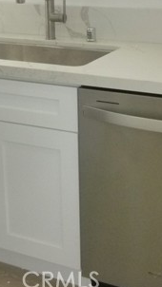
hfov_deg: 18.0
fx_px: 511
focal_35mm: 67
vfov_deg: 30.8
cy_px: 66
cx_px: 81
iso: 400
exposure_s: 1/400
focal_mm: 5.2
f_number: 3.3
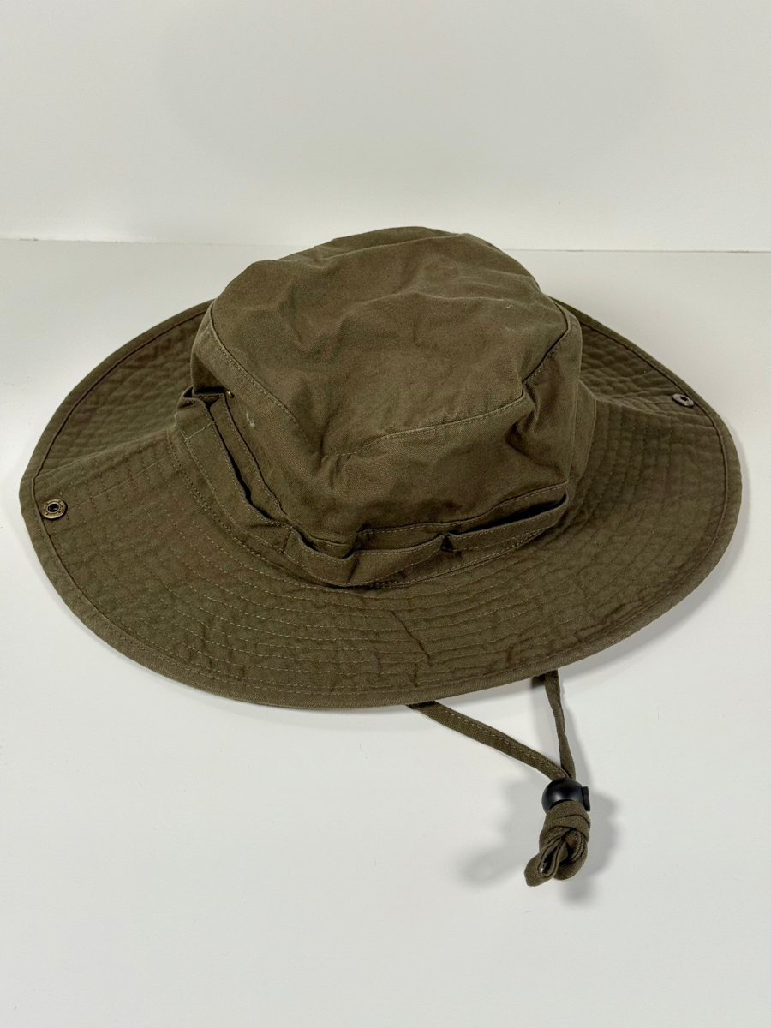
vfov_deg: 39.7
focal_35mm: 48
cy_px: 514
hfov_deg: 30.3
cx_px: 386
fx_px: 1425
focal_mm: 6.76
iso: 50
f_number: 1.78
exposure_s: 1/206
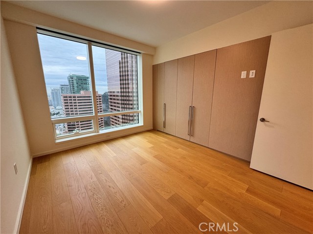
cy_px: 117
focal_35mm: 14
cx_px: 156
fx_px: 127
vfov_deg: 85.7
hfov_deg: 102.1
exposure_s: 1/120
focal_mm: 2.22
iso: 160
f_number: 2.2
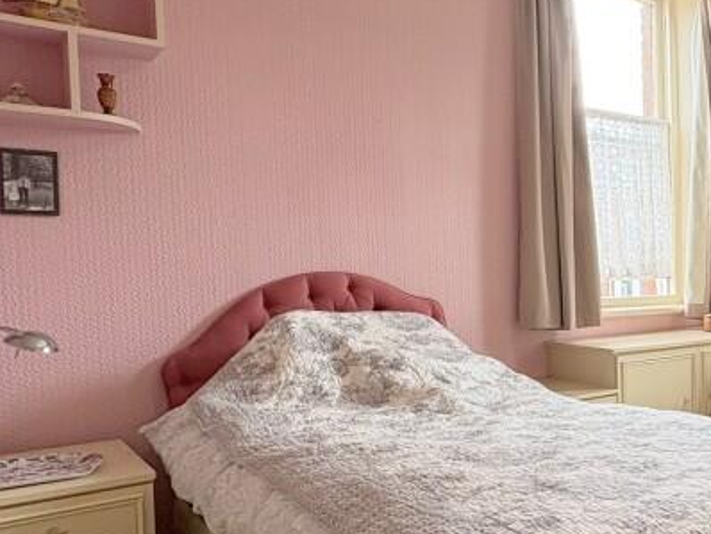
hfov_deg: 45.3
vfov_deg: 39.6
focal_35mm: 36
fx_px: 740
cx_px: 672
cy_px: 302
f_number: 2.2
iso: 80
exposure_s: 1/99
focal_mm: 2.22
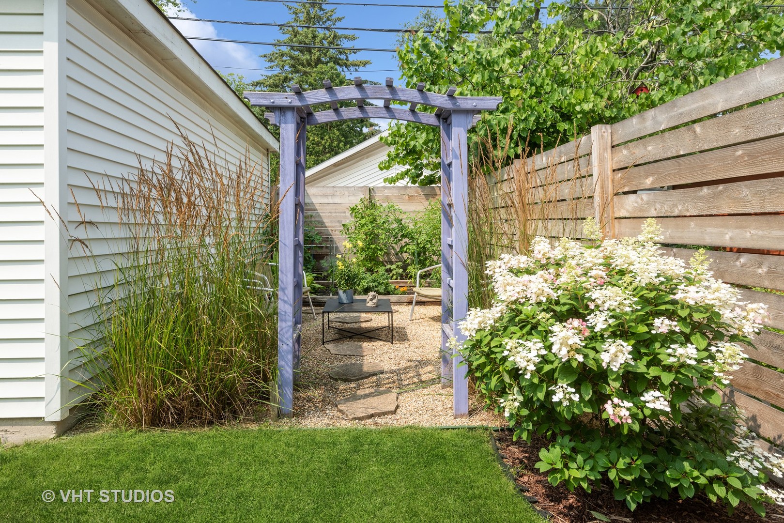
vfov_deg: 57.2
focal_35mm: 22
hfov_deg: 78.6
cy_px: 262
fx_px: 479
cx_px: 392
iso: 400
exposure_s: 1/500
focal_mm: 22
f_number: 8
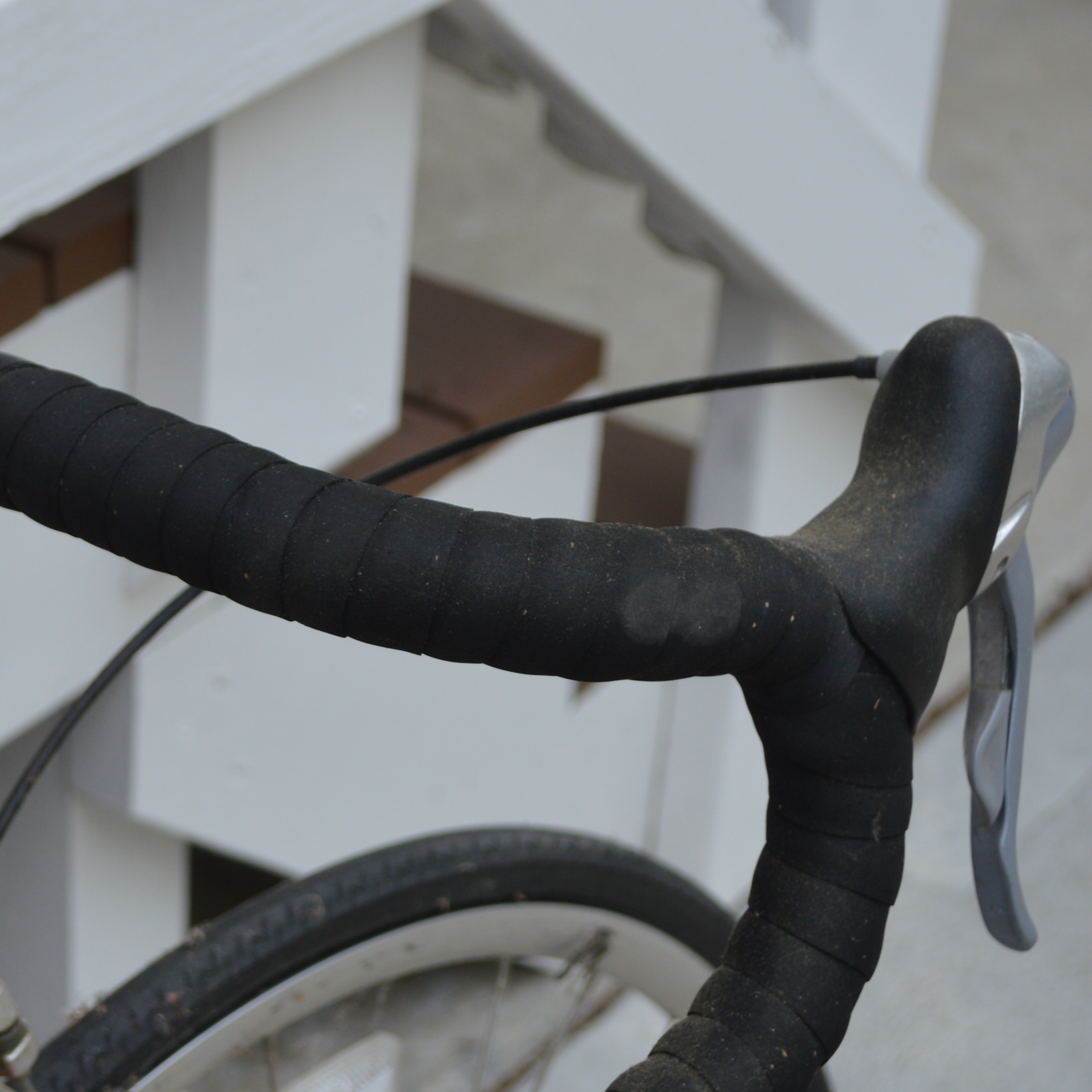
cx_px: -44
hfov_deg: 16.2
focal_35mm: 105
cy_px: 556
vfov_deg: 16.6
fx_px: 3747
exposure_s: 1/125
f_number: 5.6
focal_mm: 36
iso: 180
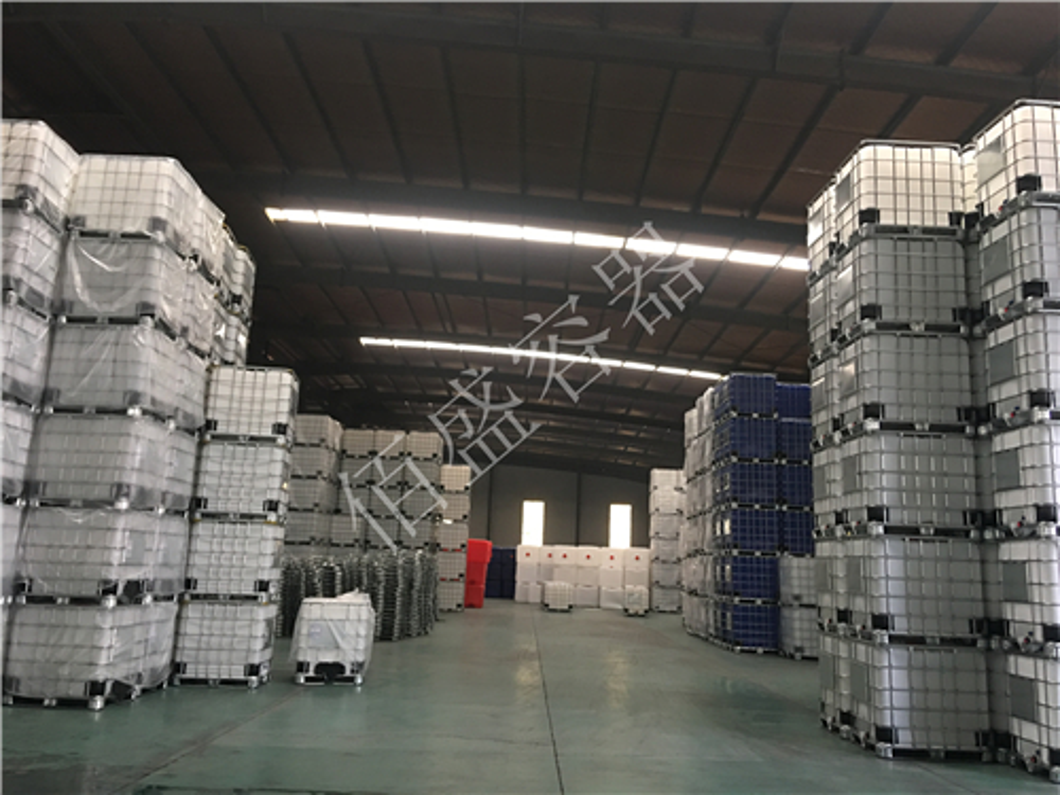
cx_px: 530
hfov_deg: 61.7
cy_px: 398
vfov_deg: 48.2
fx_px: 888
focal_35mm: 29
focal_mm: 4.15
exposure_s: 1/10
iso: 100
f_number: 2.2
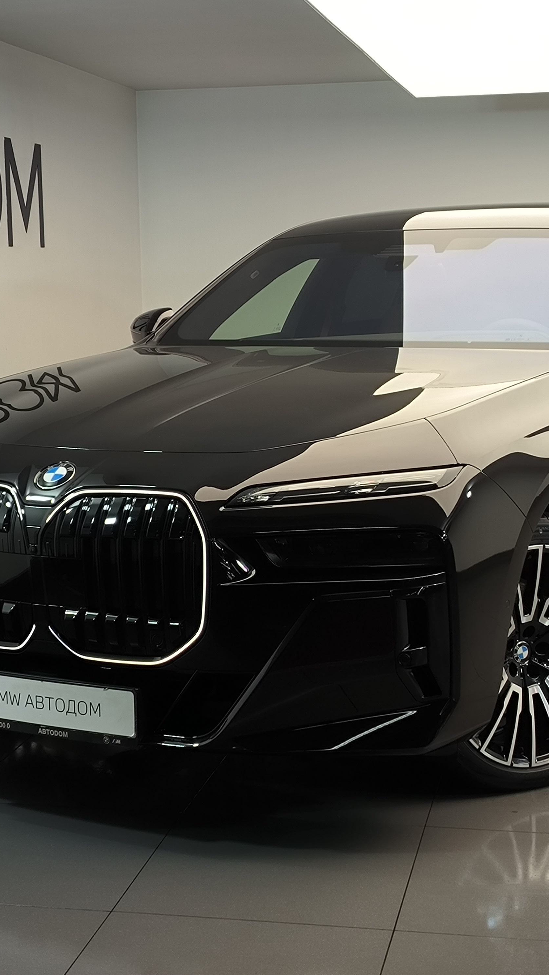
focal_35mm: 35
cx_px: 262
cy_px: 488
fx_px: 906
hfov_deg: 33.7
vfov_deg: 56.6
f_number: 1.7
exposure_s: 1/100
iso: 73
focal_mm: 5.24
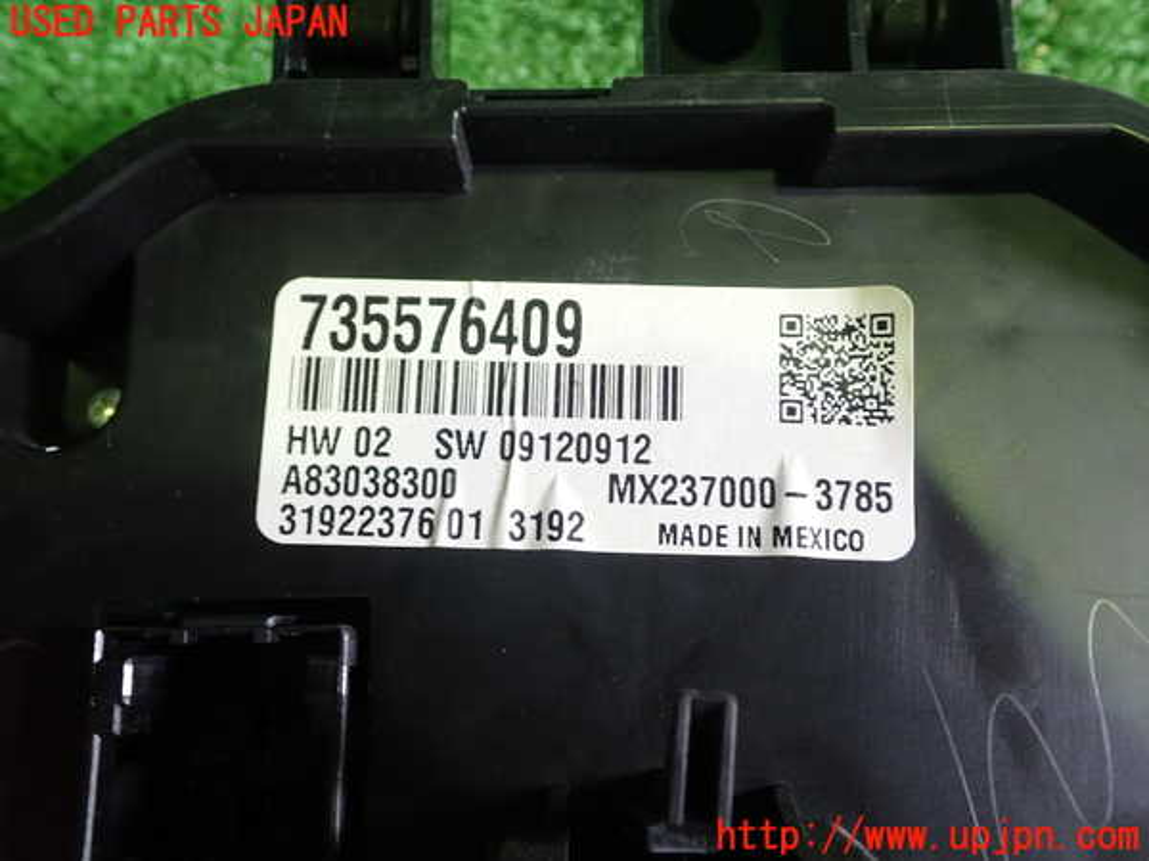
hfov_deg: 56.8
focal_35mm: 32
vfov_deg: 44.2
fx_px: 1062
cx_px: 574
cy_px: 430
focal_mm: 5.79
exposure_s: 1/30
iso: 200
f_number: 2.4
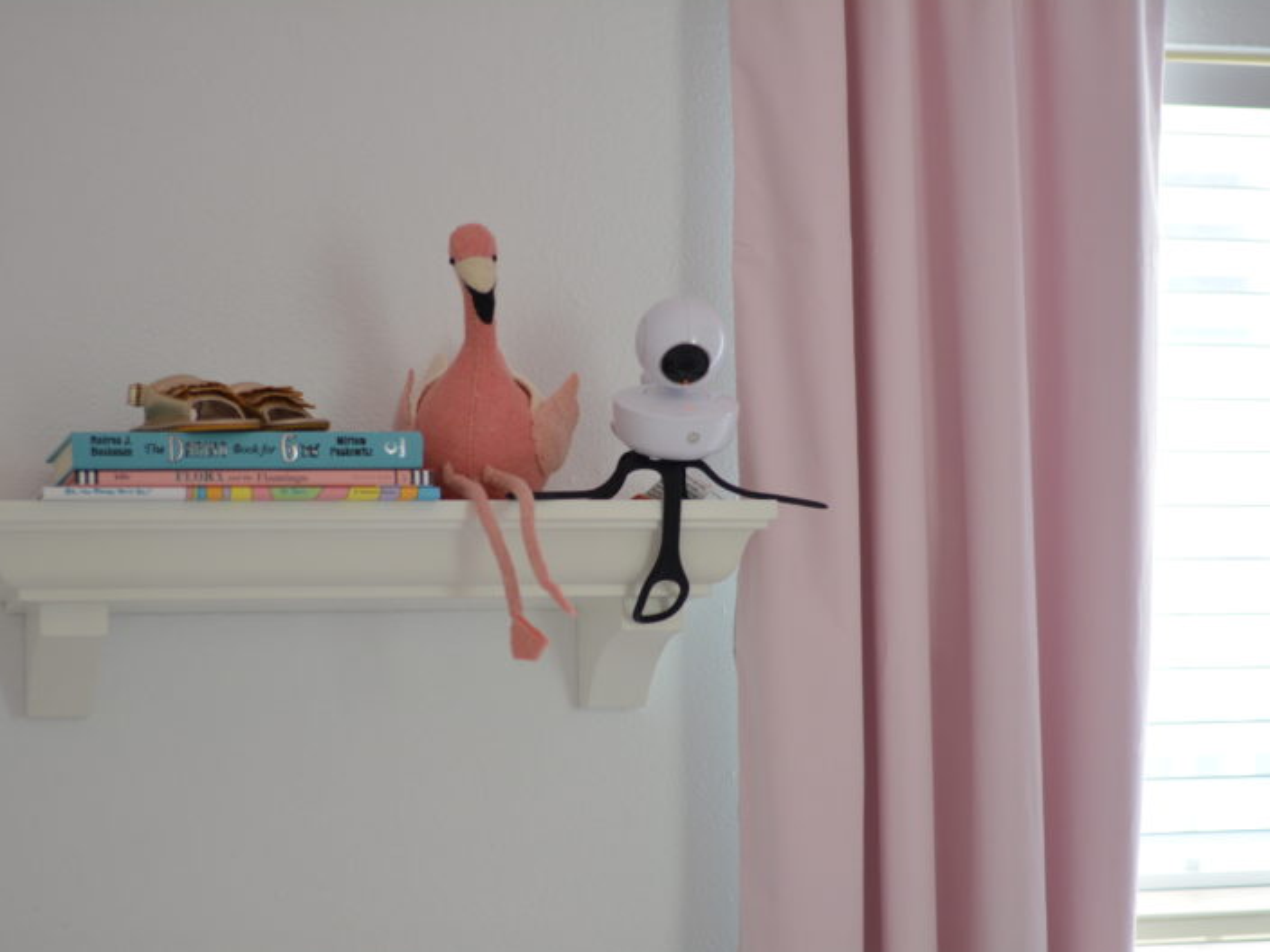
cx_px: 563
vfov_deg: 18.0
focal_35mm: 82
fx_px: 3008
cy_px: 475
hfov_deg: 23.8
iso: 500
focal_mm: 50
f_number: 1.8
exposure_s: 1/200
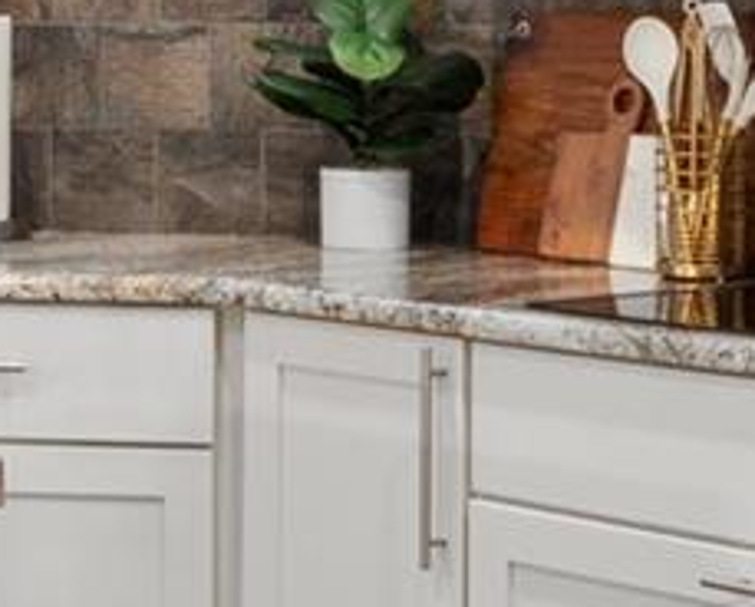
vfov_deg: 11.4
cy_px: -38
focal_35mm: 134
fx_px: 2999
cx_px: -231
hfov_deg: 13.8
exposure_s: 3.2
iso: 100
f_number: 9
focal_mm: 16
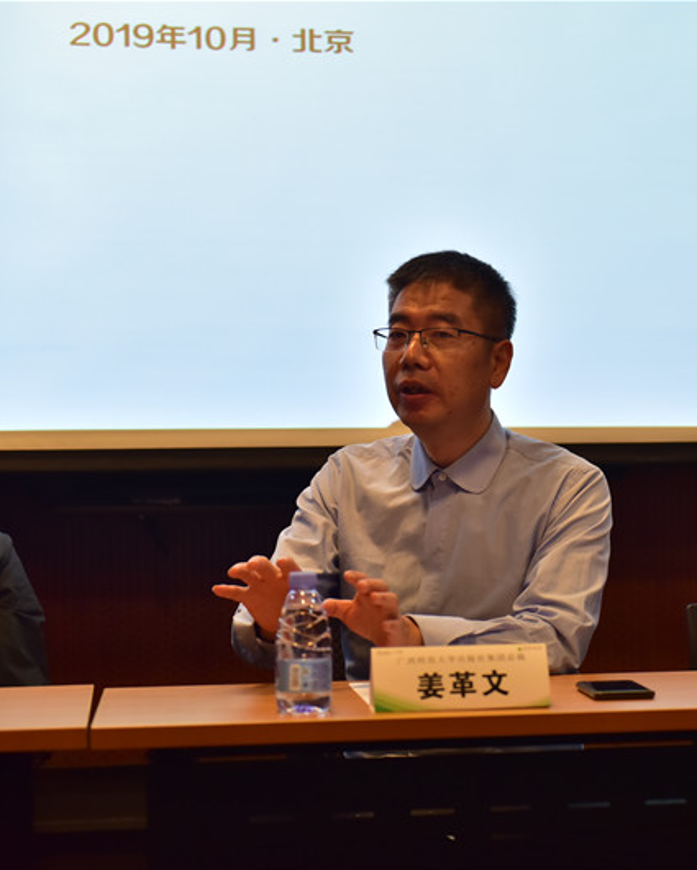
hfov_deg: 15.4
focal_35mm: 99
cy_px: 436
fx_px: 2552
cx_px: 610
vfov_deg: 19.4
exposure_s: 1/500
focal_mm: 70
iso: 1250
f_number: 2.8
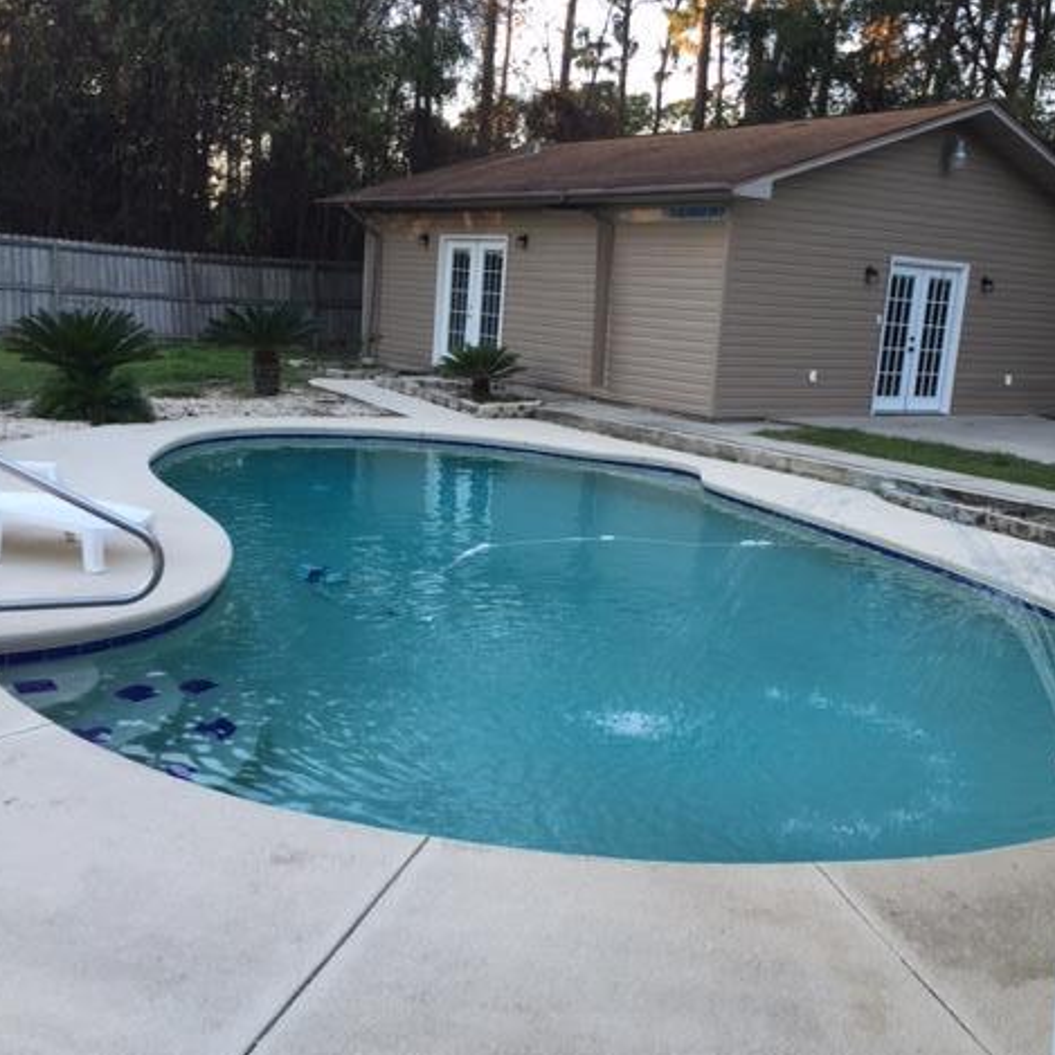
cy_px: 531
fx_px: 1207
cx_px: 524
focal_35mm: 35
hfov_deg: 47.2
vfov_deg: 47.2
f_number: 2.2
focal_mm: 4.15
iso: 32
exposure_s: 1/60
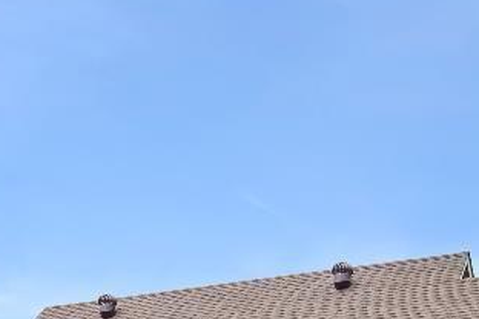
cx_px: 173
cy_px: 529
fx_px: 1024
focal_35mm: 77
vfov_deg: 15.7
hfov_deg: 26.2
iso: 1000
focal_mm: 16
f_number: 5.6
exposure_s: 1/1000
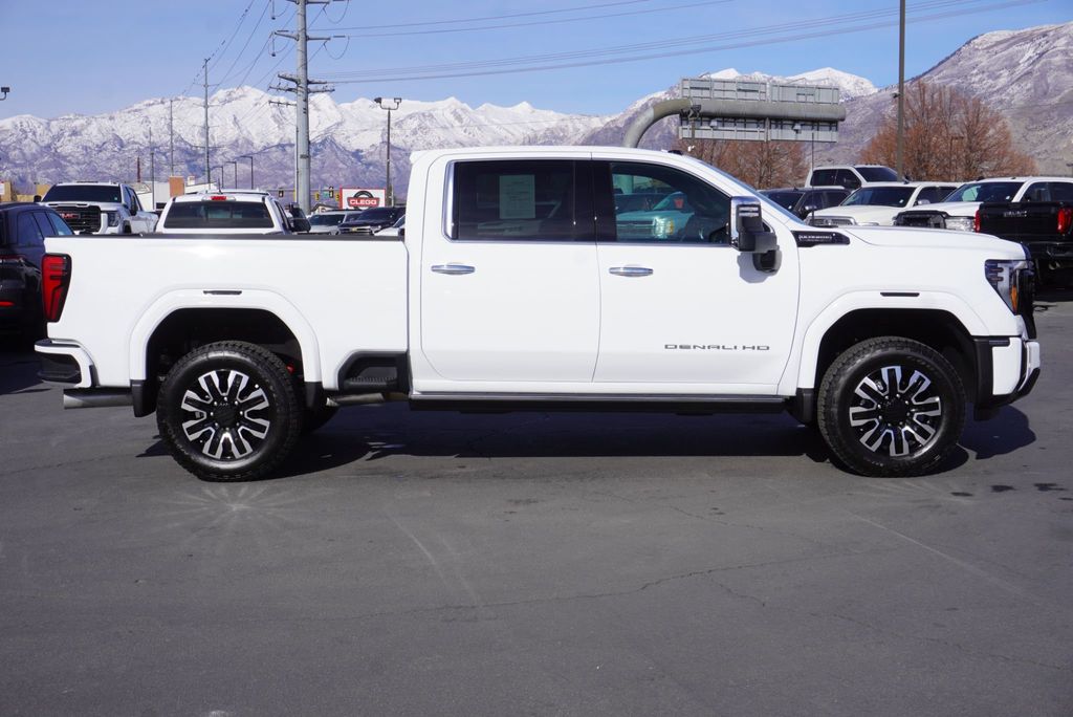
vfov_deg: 29.9
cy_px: 358
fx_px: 1342
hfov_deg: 43.6
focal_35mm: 45
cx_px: 536
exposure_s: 1/250
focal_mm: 30
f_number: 11
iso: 100
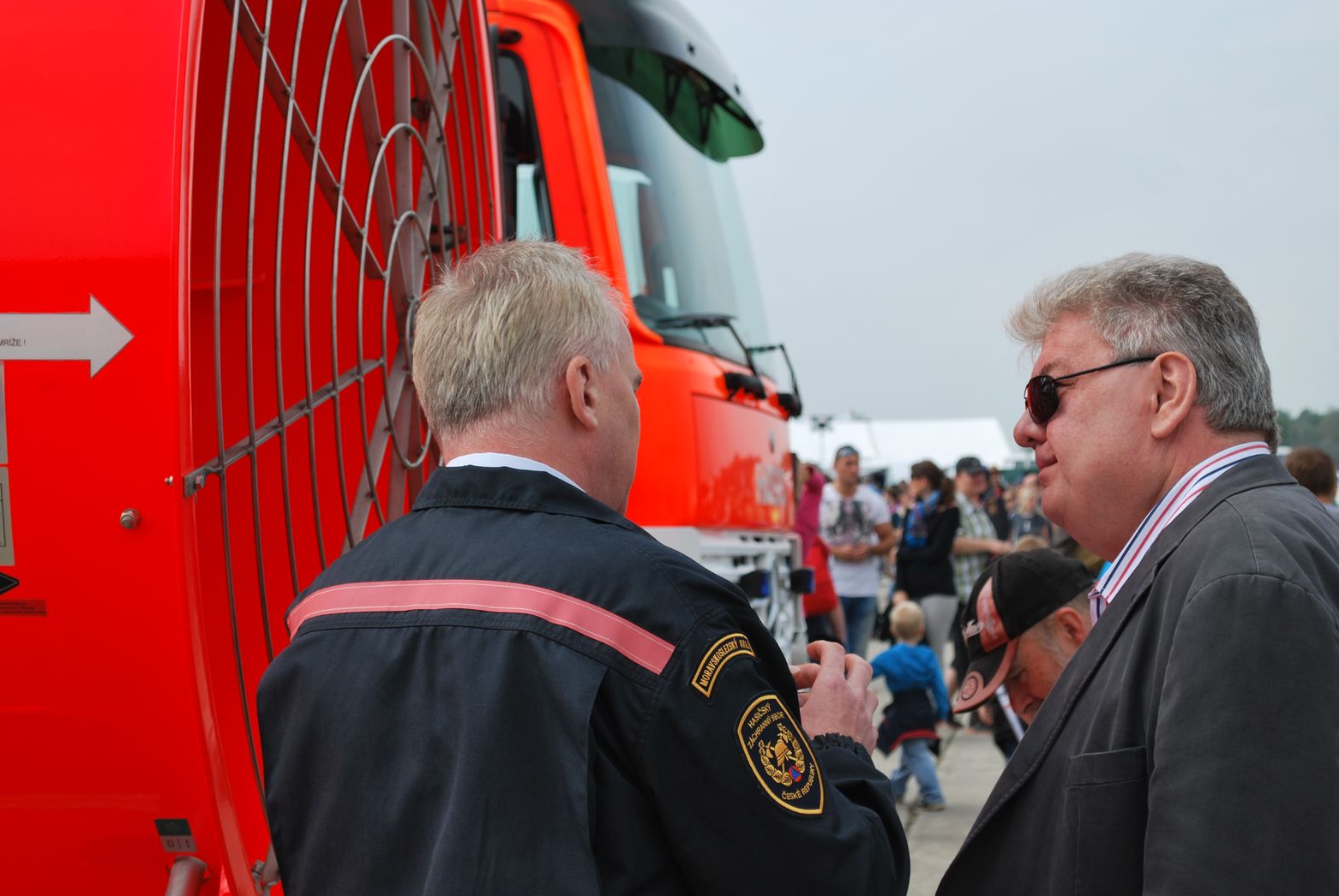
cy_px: 448
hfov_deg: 24.0
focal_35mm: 85
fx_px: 3147
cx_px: 670
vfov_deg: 16.2
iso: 100
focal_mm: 55
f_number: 8
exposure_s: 1/250
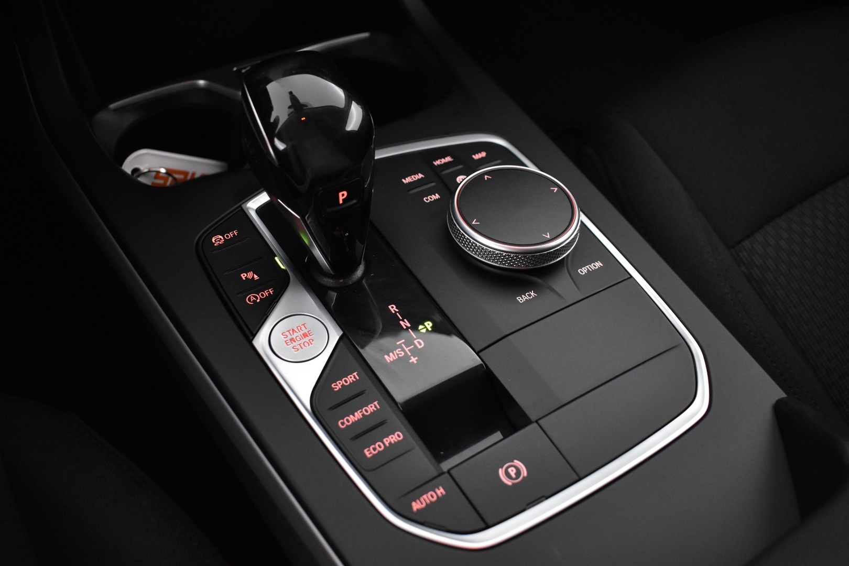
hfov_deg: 57.2
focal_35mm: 33
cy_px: 283
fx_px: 778
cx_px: 424
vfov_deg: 40.0
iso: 2800
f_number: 3.8
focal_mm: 22
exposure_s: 1/30
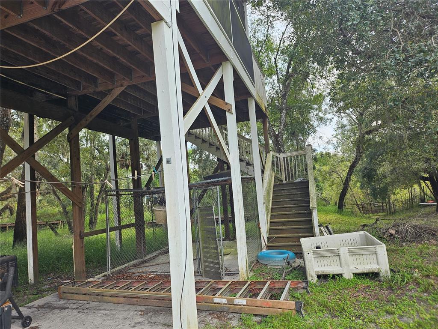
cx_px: 219
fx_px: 304
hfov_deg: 71.6
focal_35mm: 24
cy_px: 164
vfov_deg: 56.8
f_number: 1.8
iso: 50
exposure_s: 1/603
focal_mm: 5
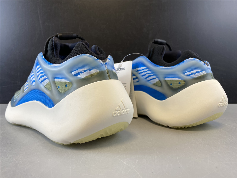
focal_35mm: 26
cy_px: 89
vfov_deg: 53.1
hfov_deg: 67.3
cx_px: 118
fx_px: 178
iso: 80
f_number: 1.8
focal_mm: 4.25
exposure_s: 1/100
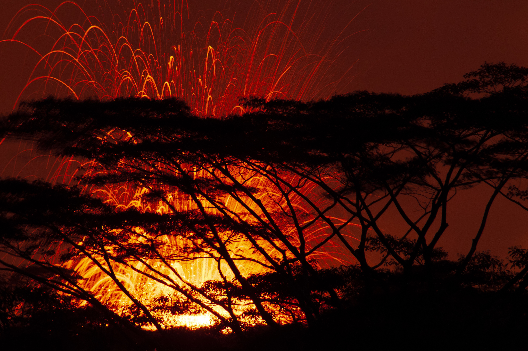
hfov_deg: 4.0
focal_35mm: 510
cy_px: 176
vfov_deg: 2.7
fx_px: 7471
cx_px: 264
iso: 400
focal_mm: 340
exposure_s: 2
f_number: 9
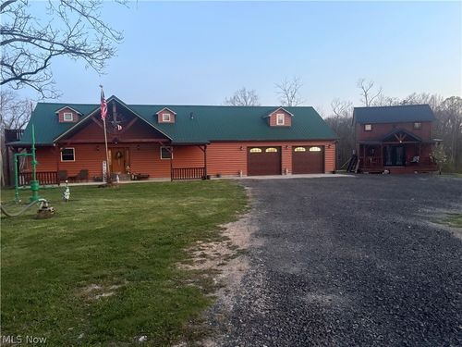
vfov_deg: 53.1
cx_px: 231
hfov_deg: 67.3
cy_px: 174
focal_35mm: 26
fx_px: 347
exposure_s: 1/35
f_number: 1.6
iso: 640
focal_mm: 5.96
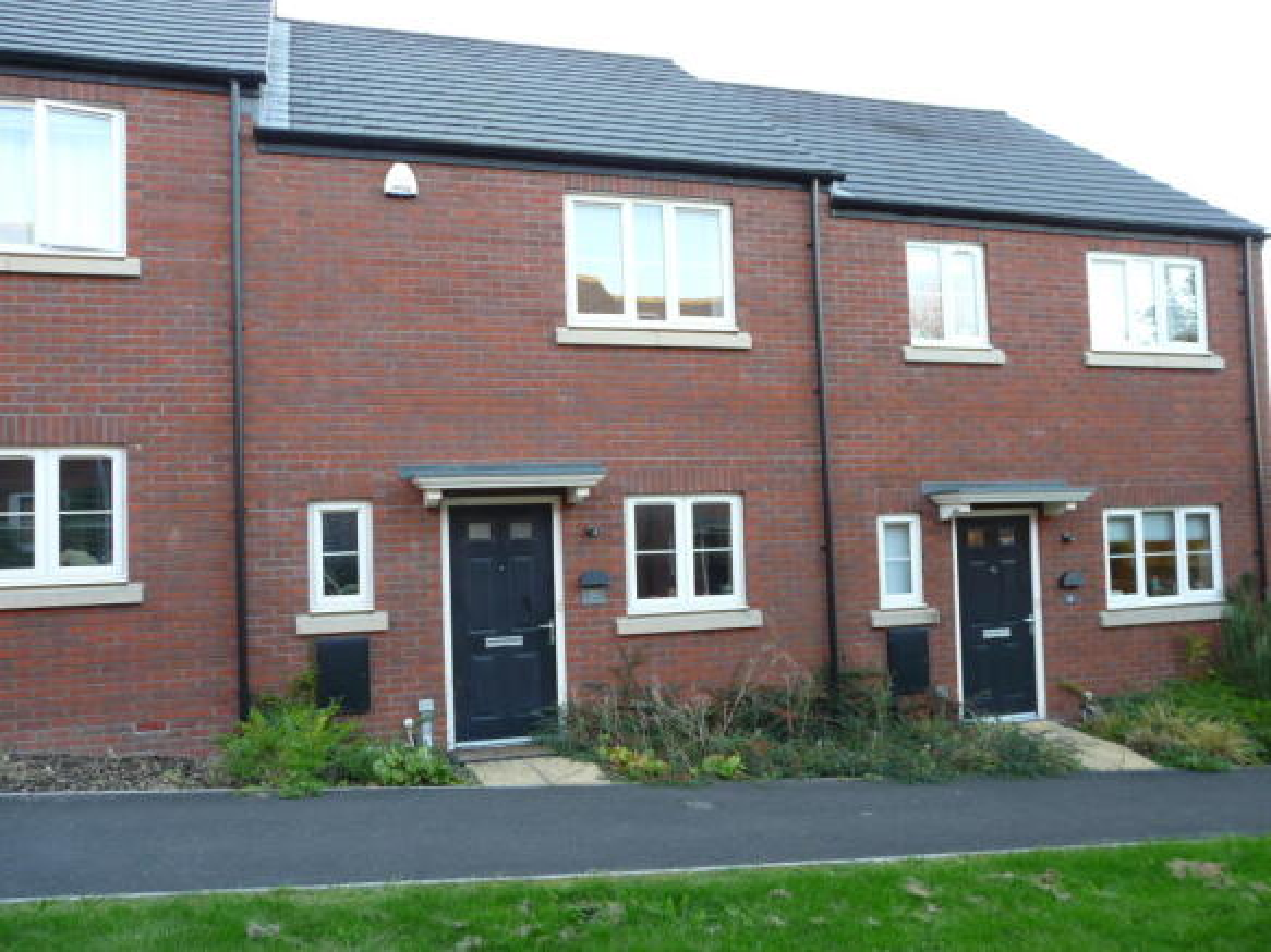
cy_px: 476
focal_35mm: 28
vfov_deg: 49.7
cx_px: 636
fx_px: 1028
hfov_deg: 63.5
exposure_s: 1/40
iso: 100
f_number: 2.8
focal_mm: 4.6
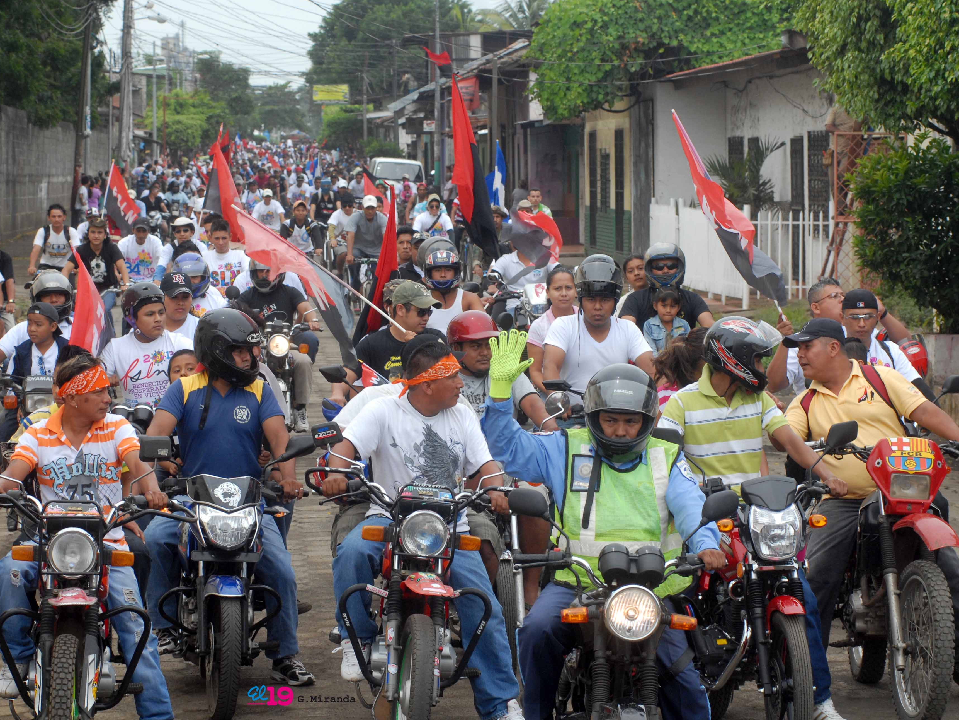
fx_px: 3602
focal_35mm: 130
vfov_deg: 11.4
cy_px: 359
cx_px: 429
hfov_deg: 15.2
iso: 320
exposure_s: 1/400
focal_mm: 80
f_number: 10
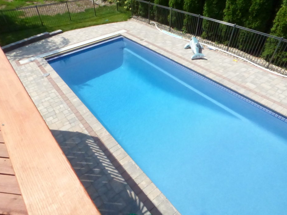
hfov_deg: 76.3
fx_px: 182
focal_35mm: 22
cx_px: 135
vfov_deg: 61.1
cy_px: 108
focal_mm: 3.58
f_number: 8
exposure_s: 1/2000
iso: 1600
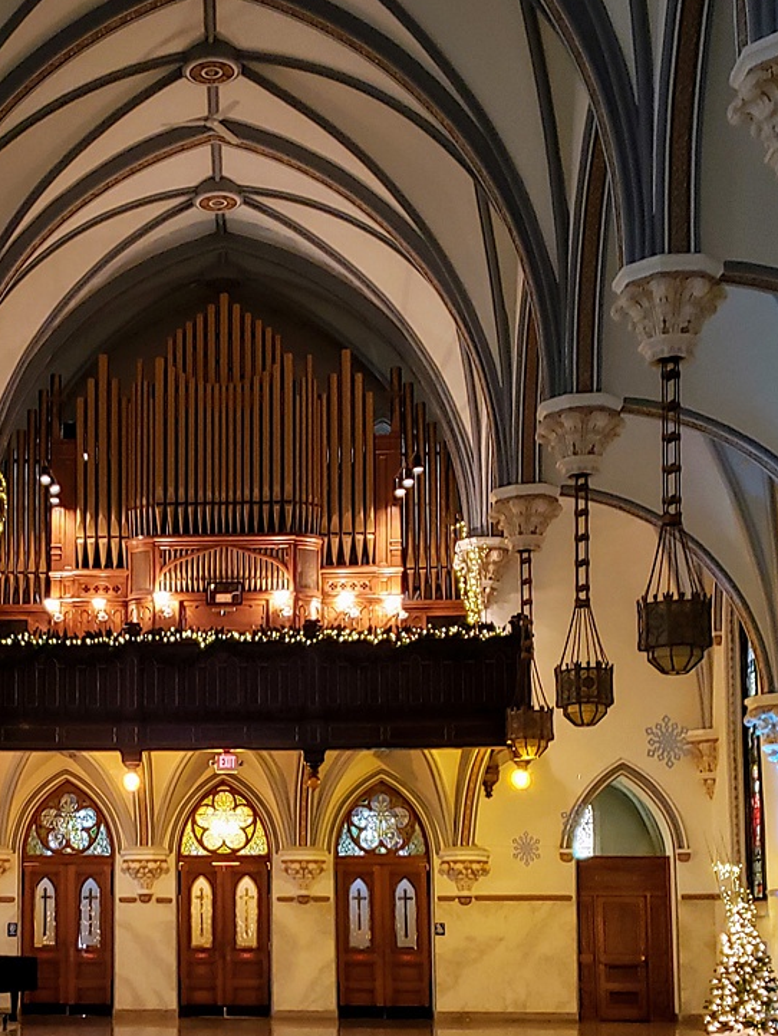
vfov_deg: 34.9
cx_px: 194
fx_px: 1617
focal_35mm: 54
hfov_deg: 26.7
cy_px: 763
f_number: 1.5
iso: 250
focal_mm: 4.3
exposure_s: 1/13
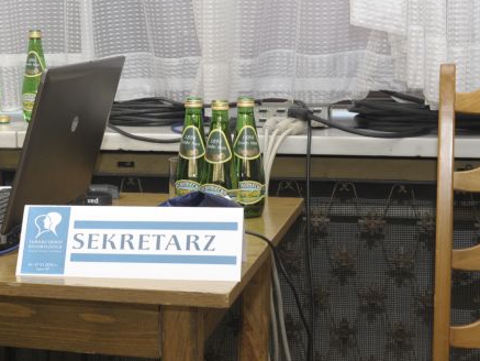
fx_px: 1221
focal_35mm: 88
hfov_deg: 21.6
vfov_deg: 16.8
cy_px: 141
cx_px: 19
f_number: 8
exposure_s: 1/30
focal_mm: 40
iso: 800
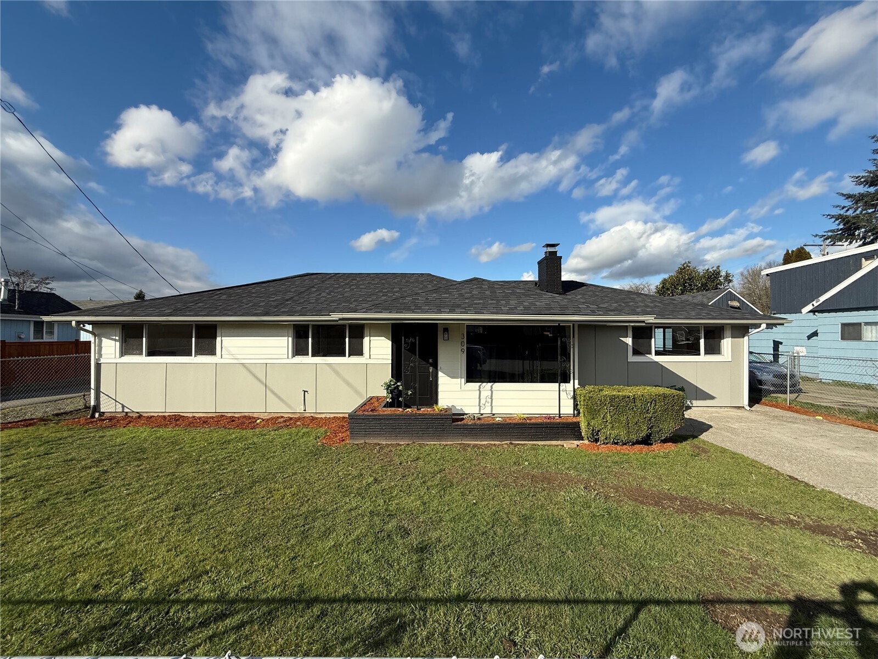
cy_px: 330
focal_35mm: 14
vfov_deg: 85.7
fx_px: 355
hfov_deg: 102.1
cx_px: 439
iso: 50
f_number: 2.2
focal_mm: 2.22
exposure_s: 1/2320
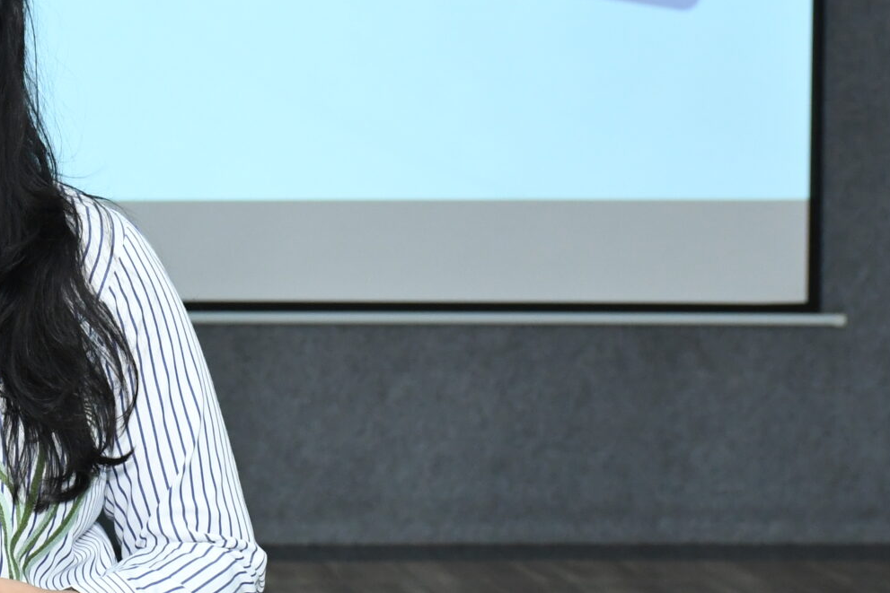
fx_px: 4277
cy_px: 183
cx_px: 293
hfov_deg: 11.9
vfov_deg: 7.9
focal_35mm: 173
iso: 1600
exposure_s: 1/160
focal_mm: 45
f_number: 5.6
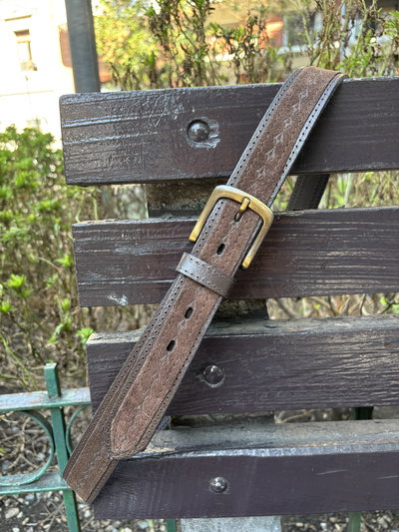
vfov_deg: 67.3
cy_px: 266
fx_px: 399
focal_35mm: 26
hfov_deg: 53.1
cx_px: 200
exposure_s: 1/121
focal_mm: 5.96
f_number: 1.6
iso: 100
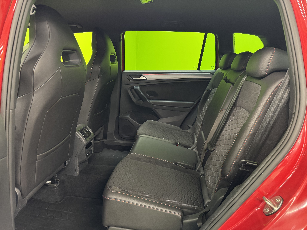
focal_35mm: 24
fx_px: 213
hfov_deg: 71.6
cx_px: 154
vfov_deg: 56.8
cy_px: 115
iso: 640
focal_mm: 6.76
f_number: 1.78
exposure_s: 1/33
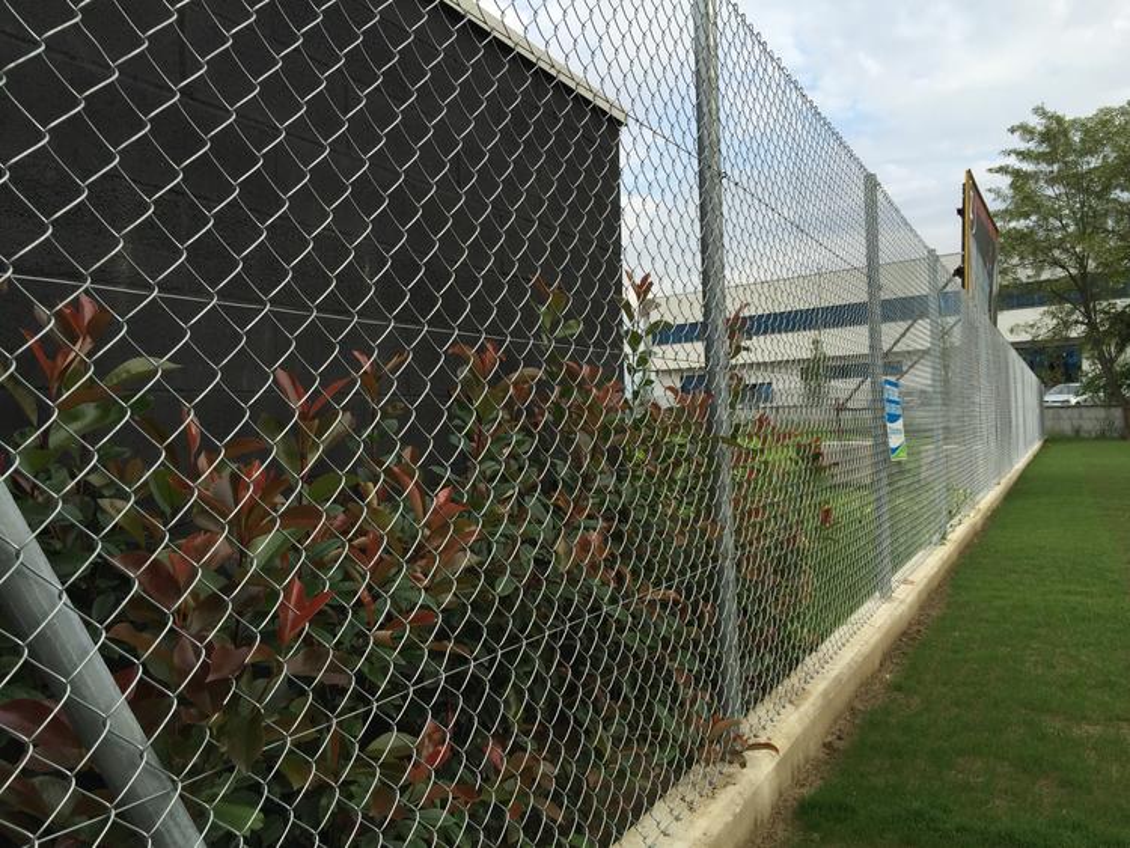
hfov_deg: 61.6
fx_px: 947
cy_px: 424
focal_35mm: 29
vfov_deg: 48.3
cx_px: 565
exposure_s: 1/573
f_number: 2.2
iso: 32
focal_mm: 4.15
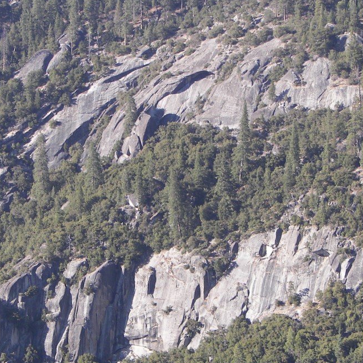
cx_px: 151
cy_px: 154
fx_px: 2254
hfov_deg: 9.2
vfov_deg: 9.2
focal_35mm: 190
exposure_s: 1/400
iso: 64
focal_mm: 16.3
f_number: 3.2
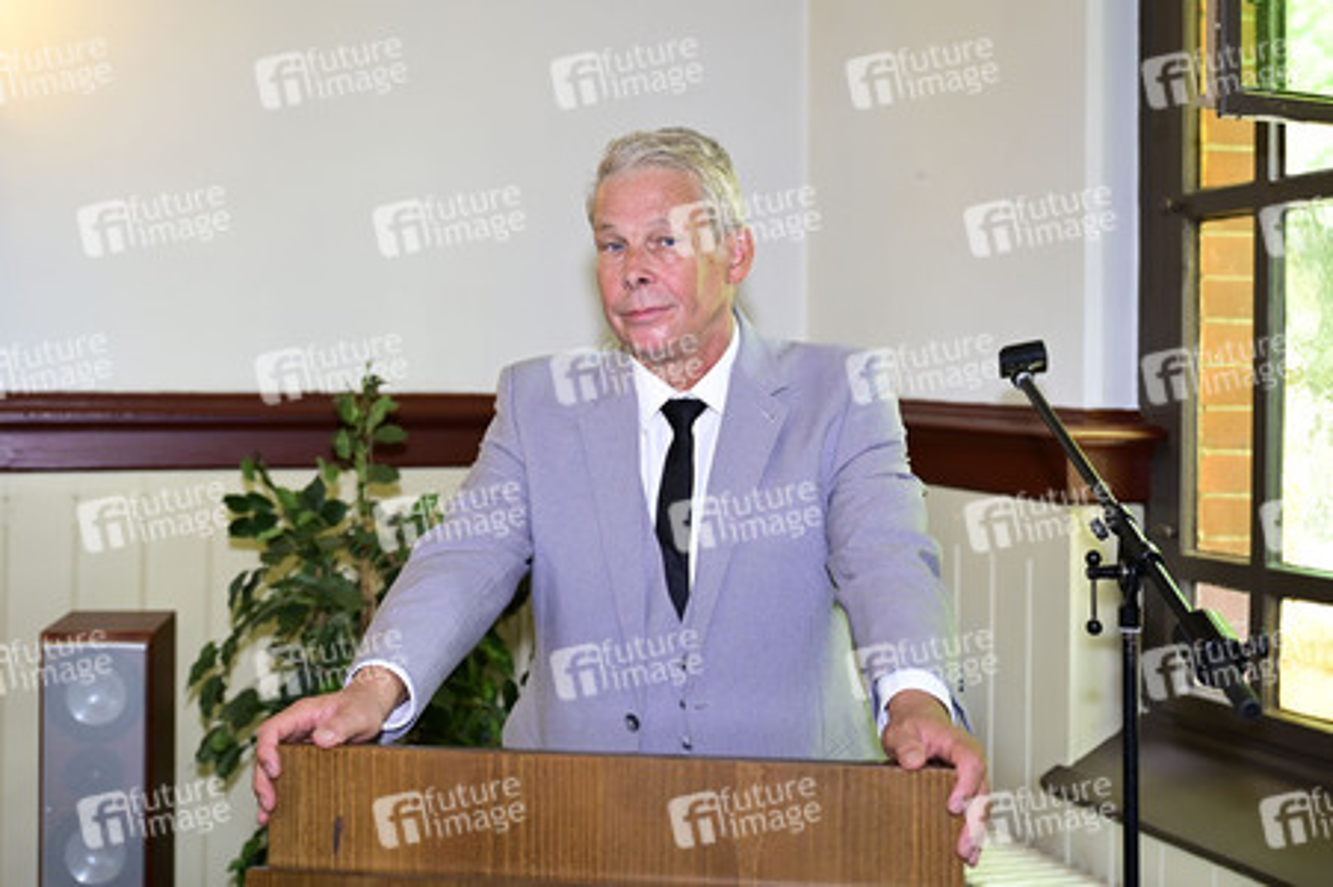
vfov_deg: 32.6
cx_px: 666
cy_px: 444
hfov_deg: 47.4
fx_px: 1517
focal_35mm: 41
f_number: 3.2
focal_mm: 41
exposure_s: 1/200
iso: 1250
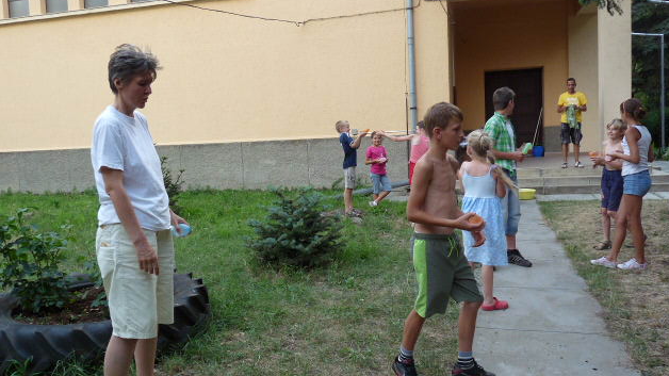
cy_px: 189
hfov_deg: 64.3
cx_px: 340
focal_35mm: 30
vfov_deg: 38.9
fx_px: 532
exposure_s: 1/250
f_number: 3.2
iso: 200
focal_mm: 4.8
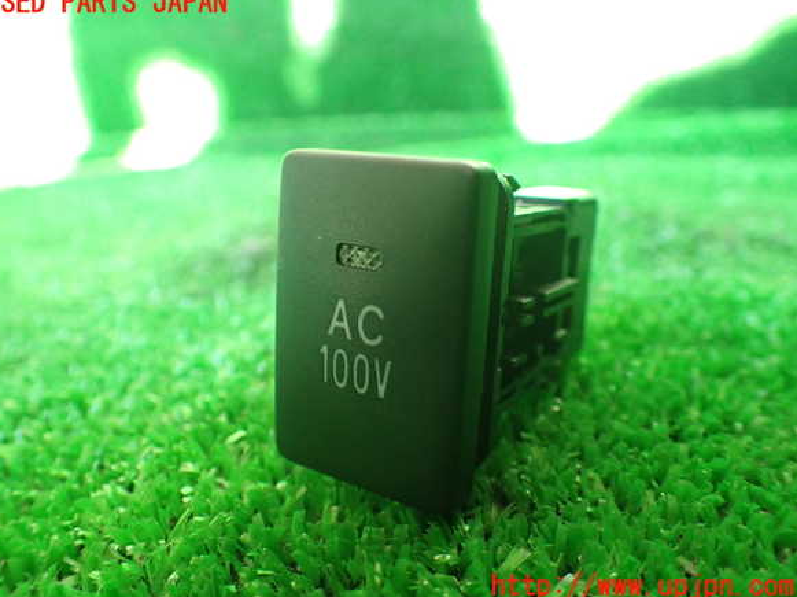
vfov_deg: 45.4
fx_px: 713
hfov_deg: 58.4
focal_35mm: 31
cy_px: 295
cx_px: 390
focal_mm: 5.4
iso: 500
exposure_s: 1/125
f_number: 2.3
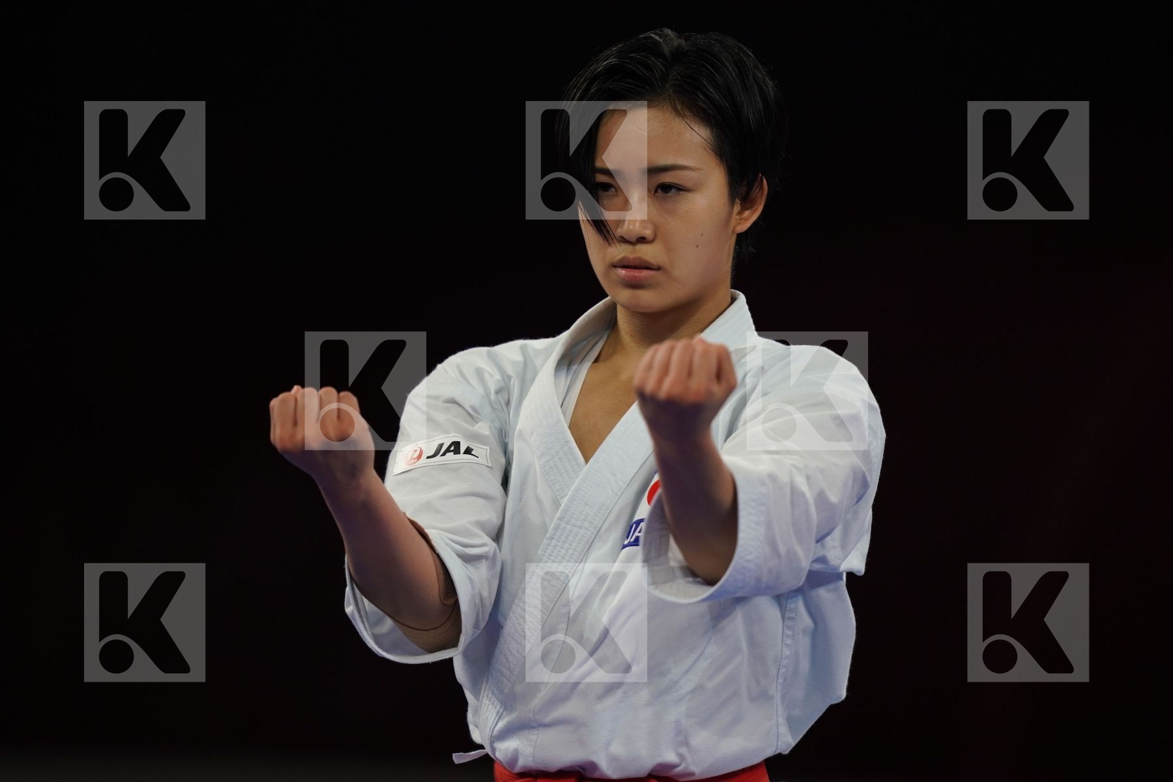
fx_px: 13032
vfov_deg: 3.4
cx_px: 586
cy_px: 391
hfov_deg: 5.2
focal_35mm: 400
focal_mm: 400
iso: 500
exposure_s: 1/500
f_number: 2.8
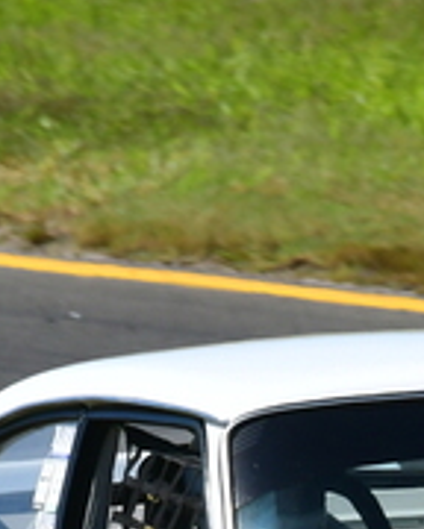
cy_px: 463
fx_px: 49019
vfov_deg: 0.6
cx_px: 448
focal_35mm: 3125
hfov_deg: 0.5
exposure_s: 1/640
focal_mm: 500
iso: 500
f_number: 13
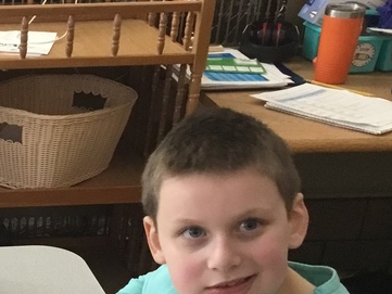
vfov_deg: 16.1
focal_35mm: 88
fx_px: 997
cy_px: 349
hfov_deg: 20.0
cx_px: -144
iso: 160
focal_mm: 3.3
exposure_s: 1/30
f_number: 2.4
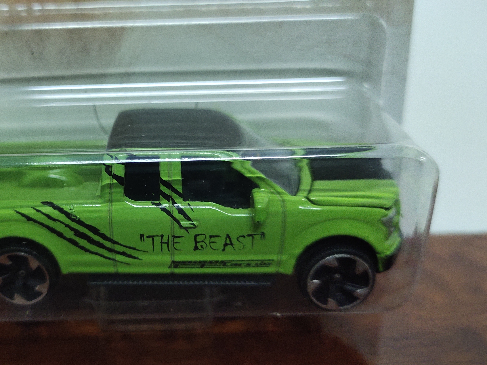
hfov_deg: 46.8
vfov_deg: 36.8
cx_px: 148
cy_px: 172
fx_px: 549
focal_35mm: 39
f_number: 1.79
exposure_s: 1/50
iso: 1369
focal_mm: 4.74
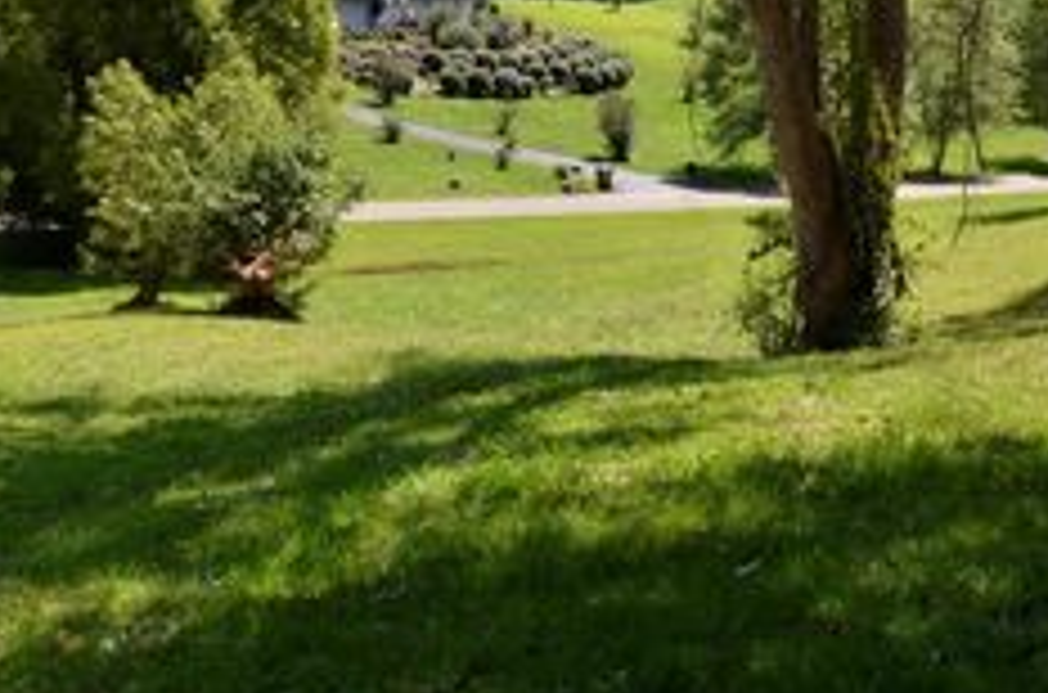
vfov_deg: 22.7
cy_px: 83
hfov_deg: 34.0
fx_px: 1684
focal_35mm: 58
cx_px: 751
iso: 200
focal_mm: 18
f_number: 8
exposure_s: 1/250
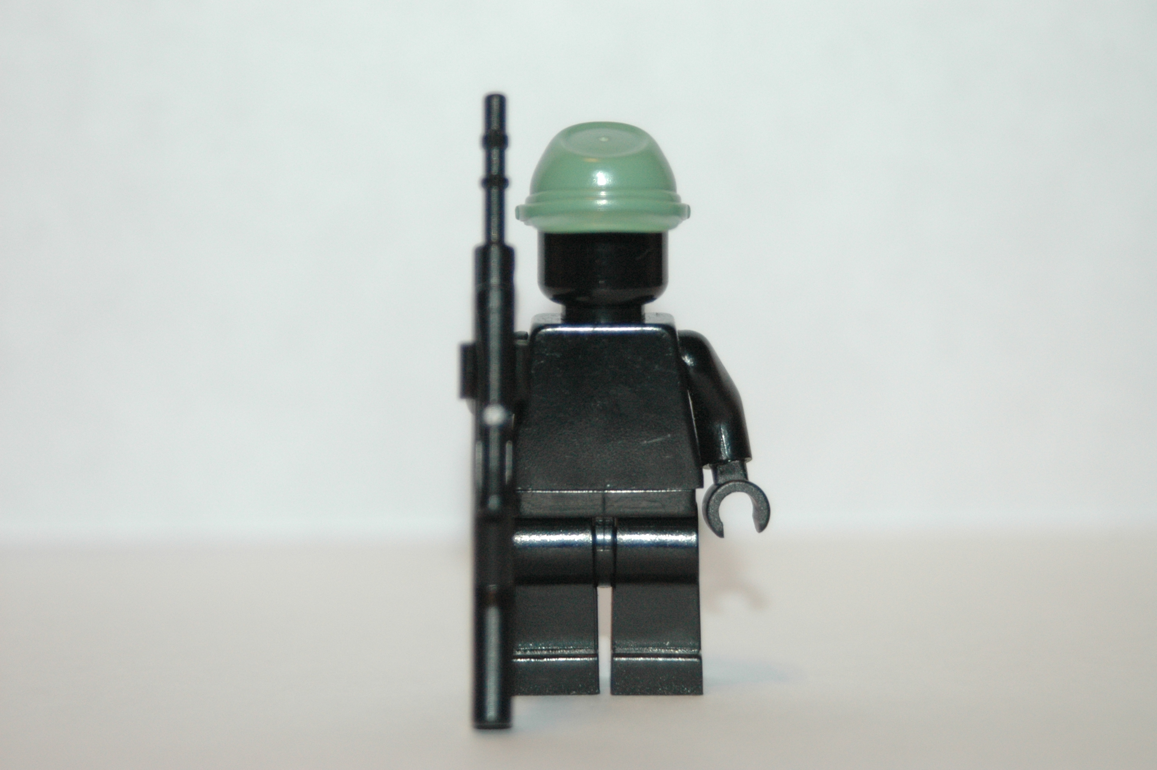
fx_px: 4431
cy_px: 385
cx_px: 578
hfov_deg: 14.9
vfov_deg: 9.9
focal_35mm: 138
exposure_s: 1/60
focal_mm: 92
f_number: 5.6
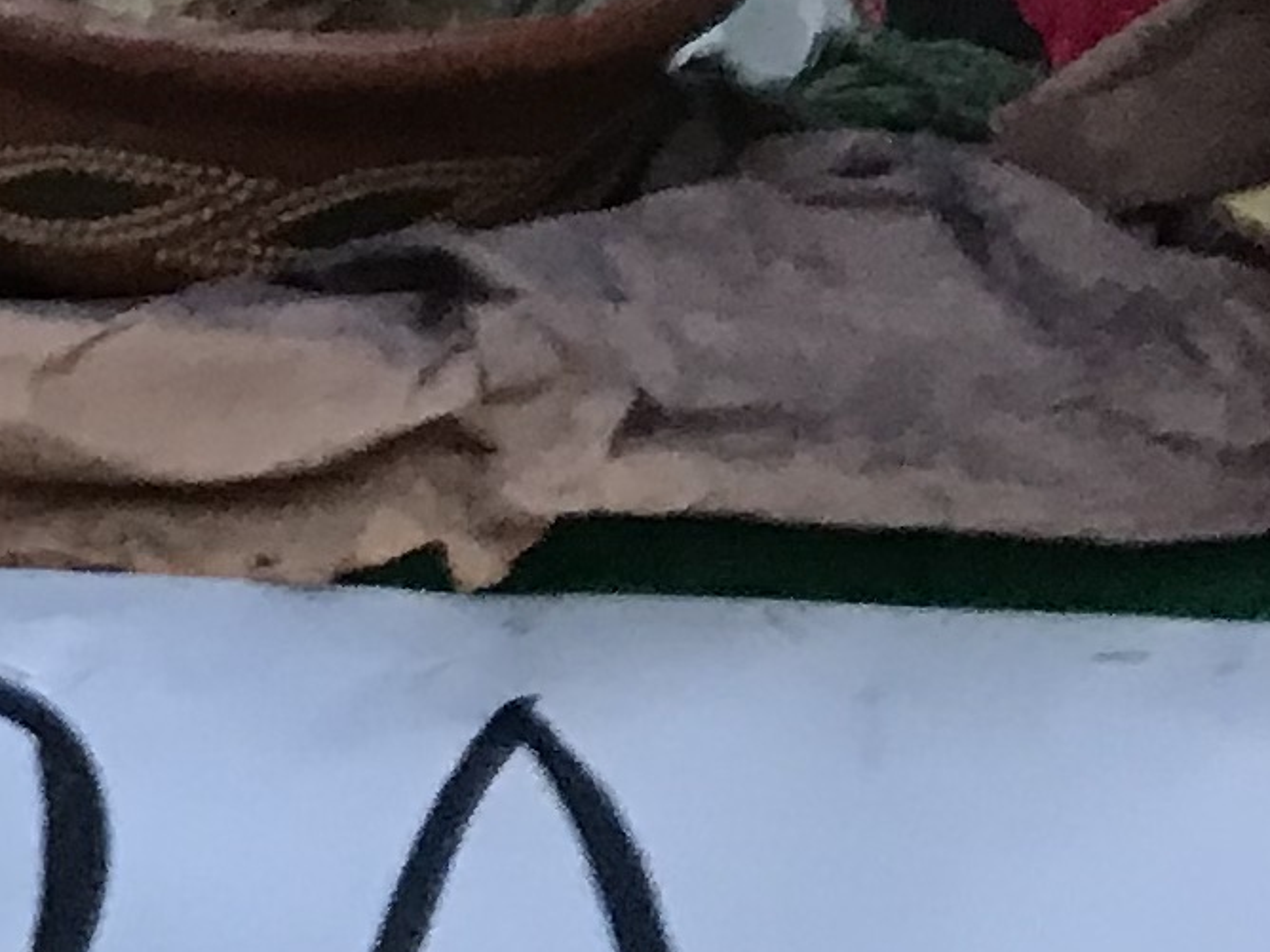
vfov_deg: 8.5
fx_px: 6200
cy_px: -714
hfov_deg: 9.4
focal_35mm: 169
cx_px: -2449
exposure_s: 1/15
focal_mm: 3.99
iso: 40
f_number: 1.8
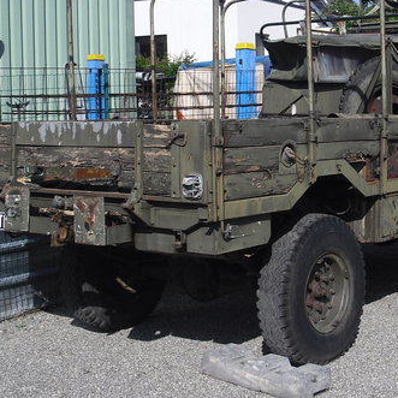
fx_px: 924
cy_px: 138
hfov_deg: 23.9
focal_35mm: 71
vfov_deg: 24.2
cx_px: 333
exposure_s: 1/400
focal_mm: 6.2
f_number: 5.6
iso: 64
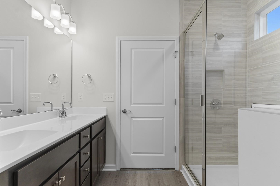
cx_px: 140
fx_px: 148
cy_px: 93
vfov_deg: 64.6
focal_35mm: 19
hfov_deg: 86.9
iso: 100
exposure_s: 1/3
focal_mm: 13
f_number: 4.8
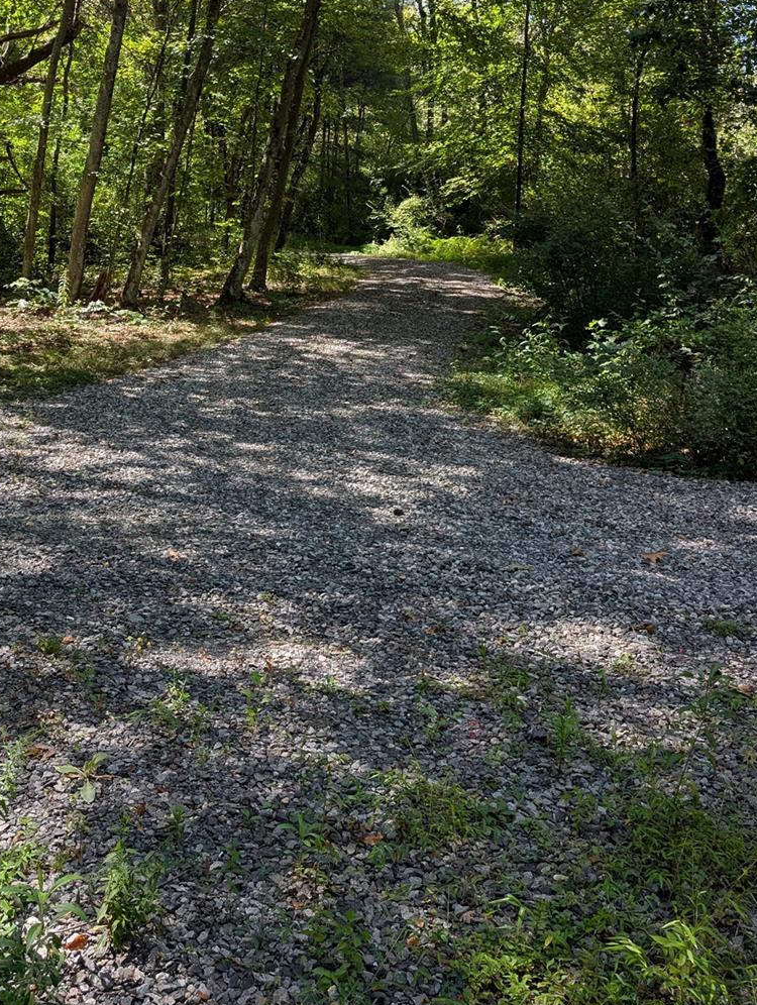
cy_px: 265
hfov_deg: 38.7
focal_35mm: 37
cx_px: 327
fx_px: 1076
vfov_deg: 48.4
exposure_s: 1/222
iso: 28
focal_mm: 6.9
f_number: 1.68
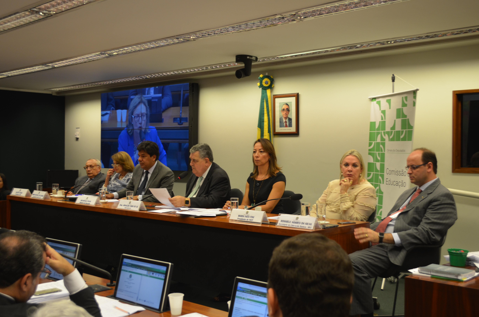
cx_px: 240
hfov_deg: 45.0
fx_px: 578
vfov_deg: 30.7
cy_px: 158
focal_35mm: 44
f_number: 4.5
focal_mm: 29
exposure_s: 1/80
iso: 400
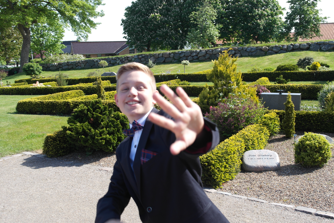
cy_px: 112
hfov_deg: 53.1
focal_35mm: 36
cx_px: 167
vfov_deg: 36.9
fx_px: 334
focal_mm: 24
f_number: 5.6
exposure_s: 1/200
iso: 100
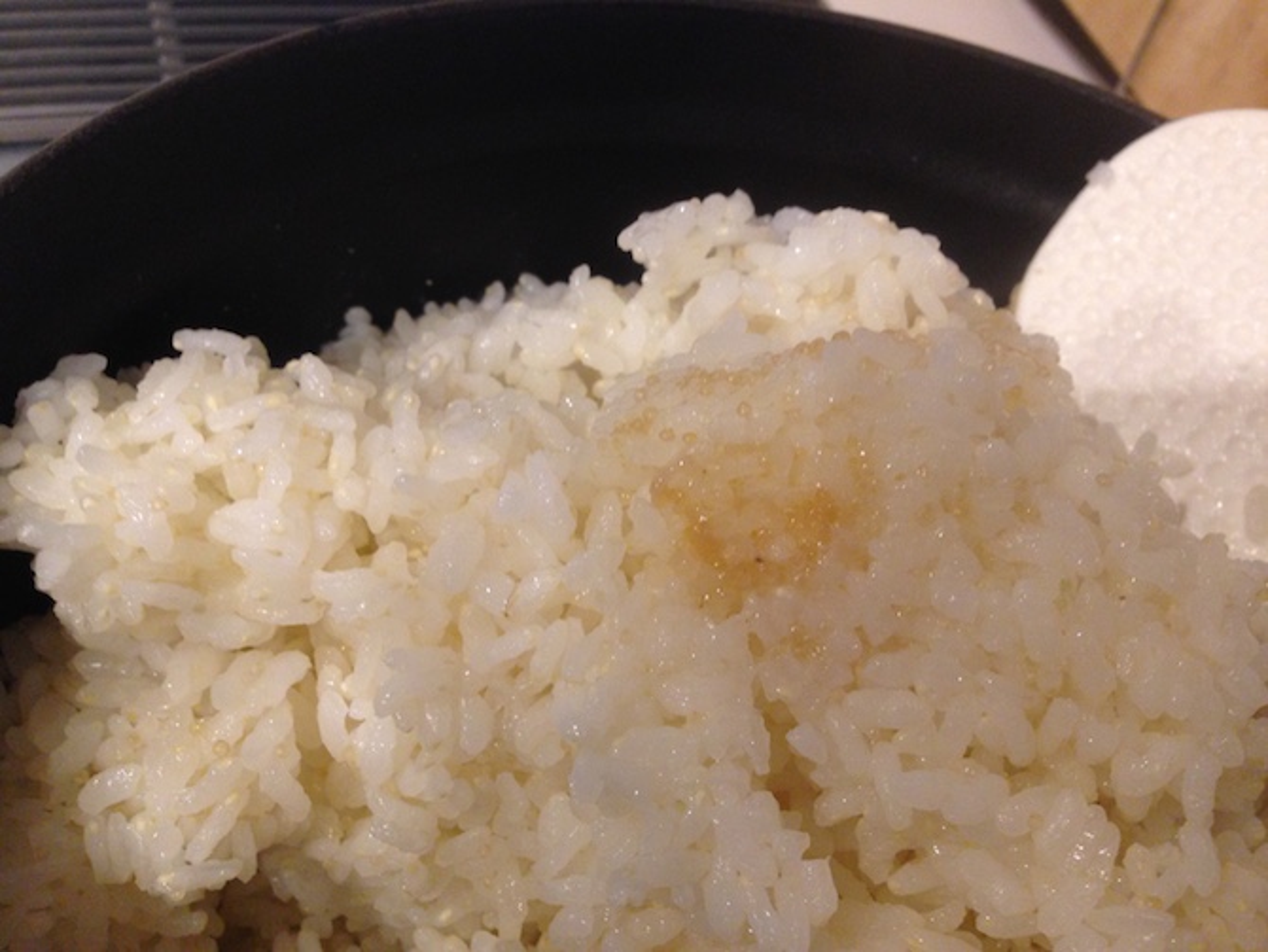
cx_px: 634
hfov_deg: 55.3
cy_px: 476
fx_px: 1209
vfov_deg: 43.0
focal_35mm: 33
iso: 200
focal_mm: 4.12
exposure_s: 1/20
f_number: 2.4
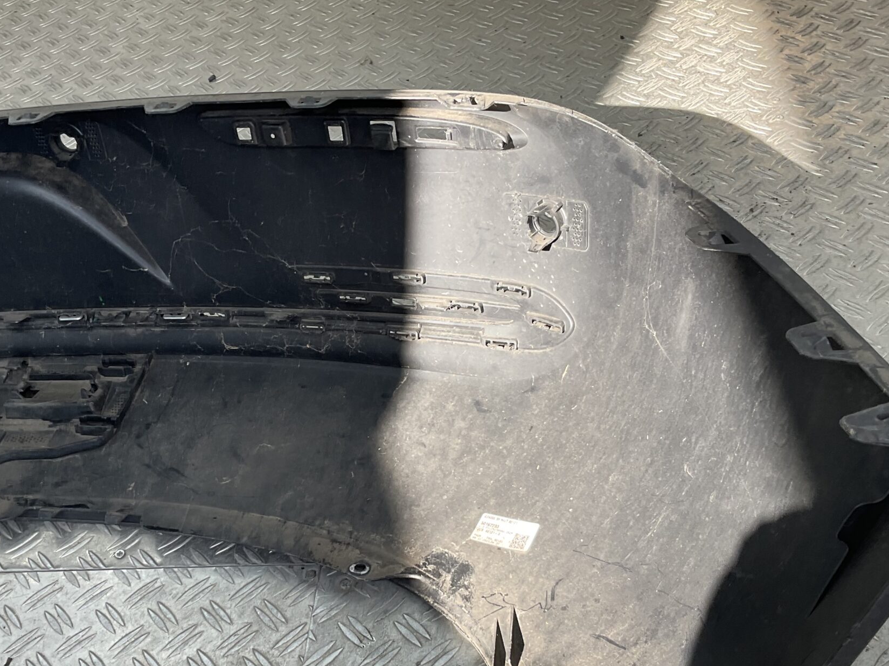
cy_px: 419
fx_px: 1156
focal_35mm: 45
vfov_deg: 32.0
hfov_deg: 42.0
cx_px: 384
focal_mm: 3
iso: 16
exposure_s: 1/122
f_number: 1.8
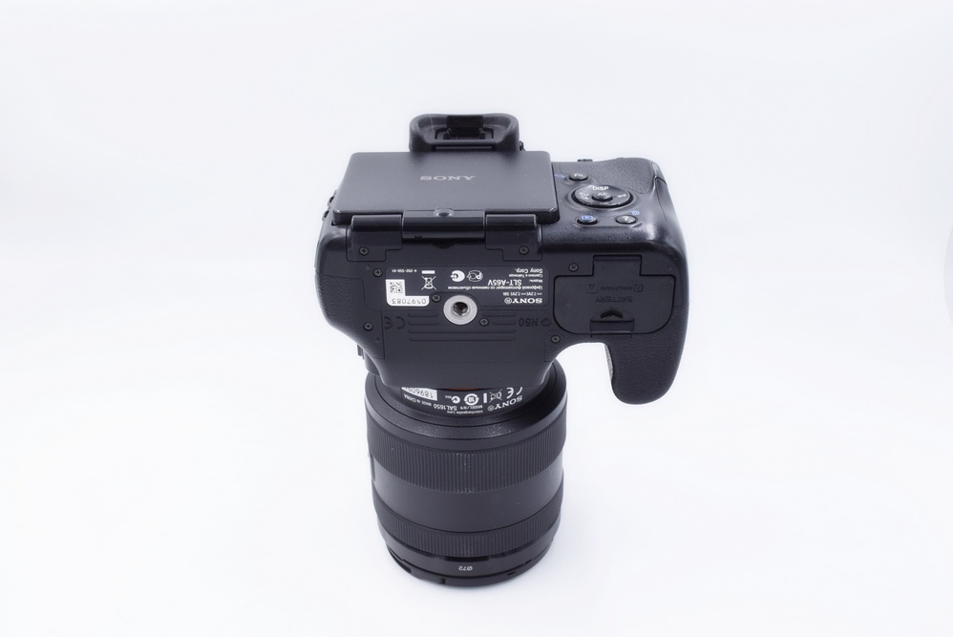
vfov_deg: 34.3
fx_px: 1033
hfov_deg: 49.5
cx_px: 476
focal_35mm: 39
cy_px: 318
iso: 400
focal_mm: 26
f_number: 8
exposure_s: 1/160
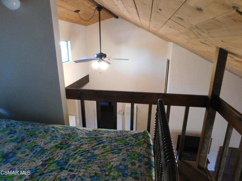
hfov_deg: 73.9
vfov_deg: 58.9
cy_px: 90
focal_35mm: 23
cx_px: 121
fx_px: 161
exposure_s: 1/25
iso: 400
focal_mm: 4
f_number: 3
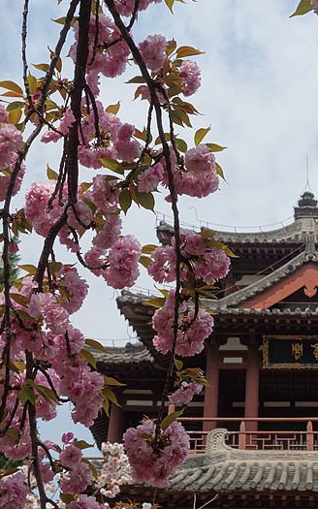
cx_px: 297
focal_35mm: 59
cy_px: 252
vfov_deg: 34.5
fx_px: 818
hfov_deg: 21.4
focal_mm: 14.07
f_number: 5.6
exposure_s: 1/640
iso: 125
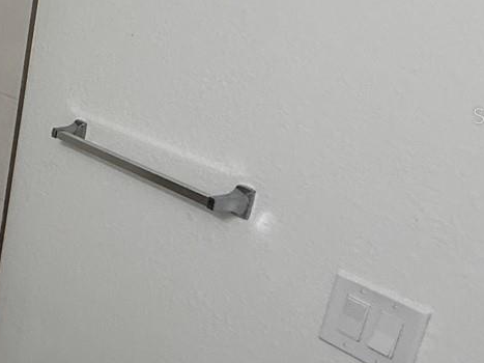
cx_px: -258
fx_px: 671
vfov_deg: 30.0
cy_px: 115
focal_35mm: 48
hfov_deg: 26.8
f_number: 2.2
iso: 125
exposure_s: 1/120
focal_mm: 2.22
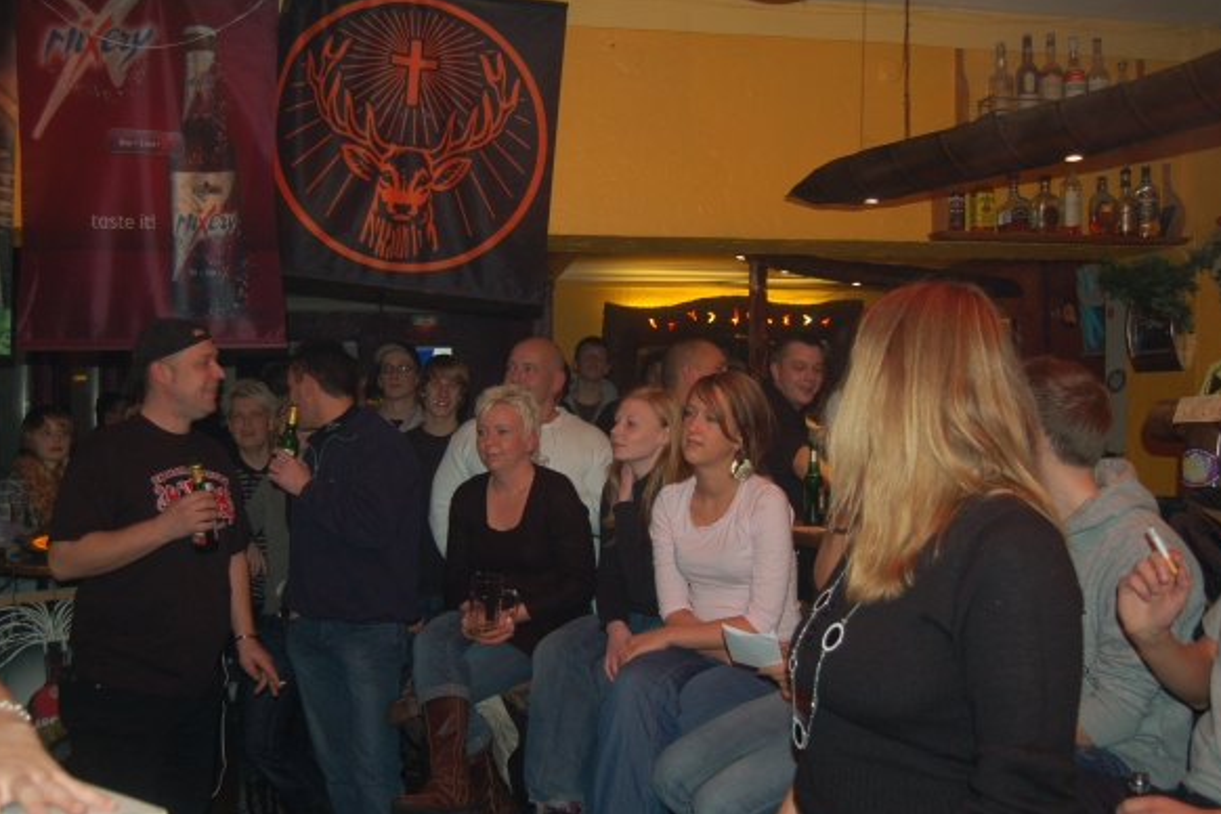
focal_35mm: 34
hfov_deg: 55.8
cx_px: 606
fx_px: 1153
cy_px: 415
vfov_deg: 38.9
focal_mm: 22
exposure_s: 1/60
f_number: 3.8
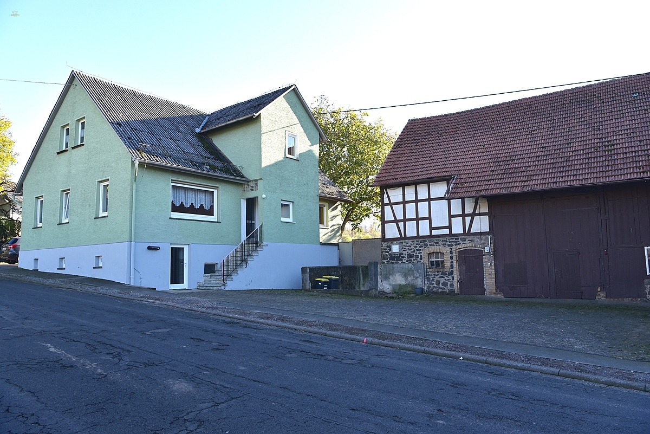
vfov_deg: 48.0
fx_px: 488
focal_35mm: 27
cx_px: 325
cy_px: 217
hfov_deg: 67.4
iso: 400
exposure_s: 1/160
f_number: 9
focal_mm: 27
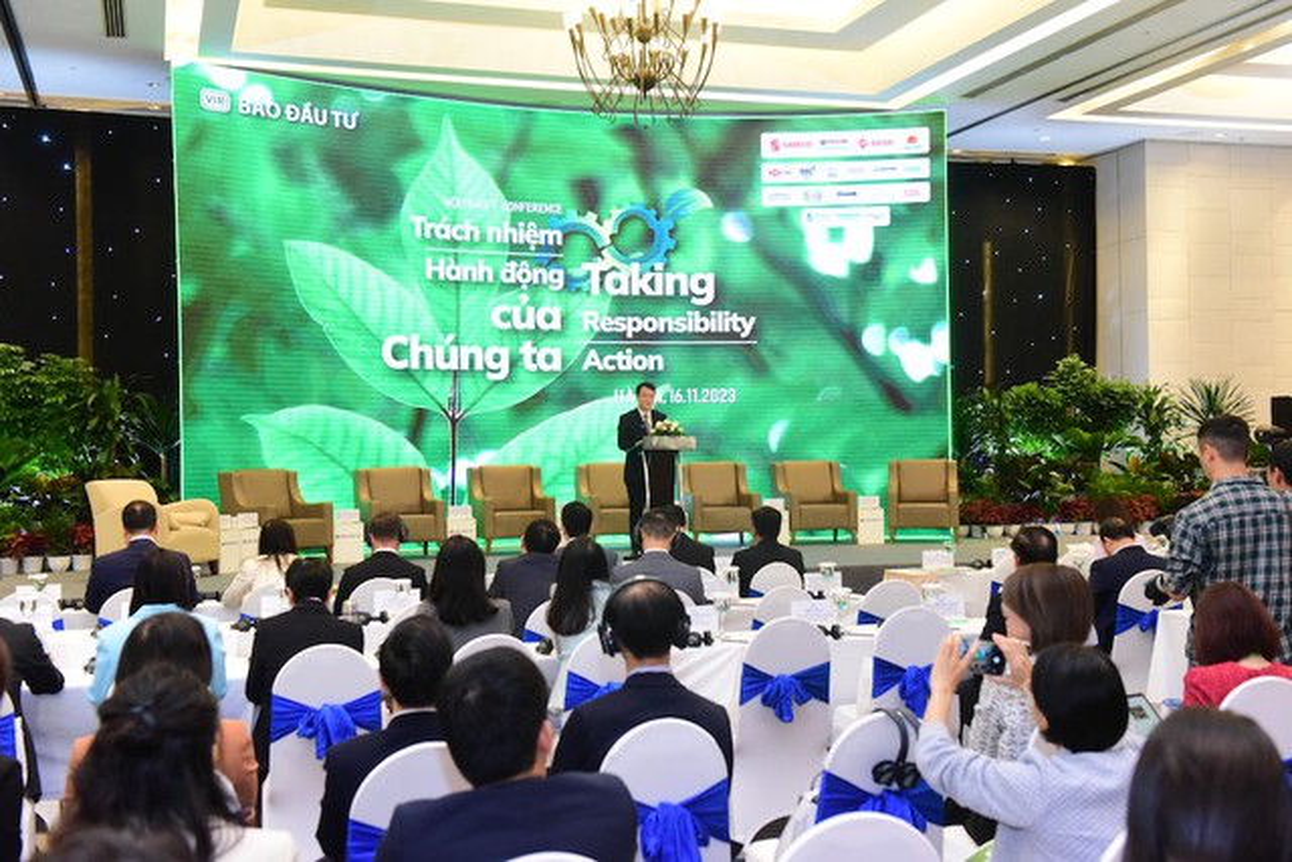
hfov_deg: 46.4
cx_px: 646
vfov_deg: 31.9
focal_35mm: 42
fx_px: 1508
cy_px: 431
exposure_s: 1/200
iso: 6400
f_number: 5
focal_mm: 42
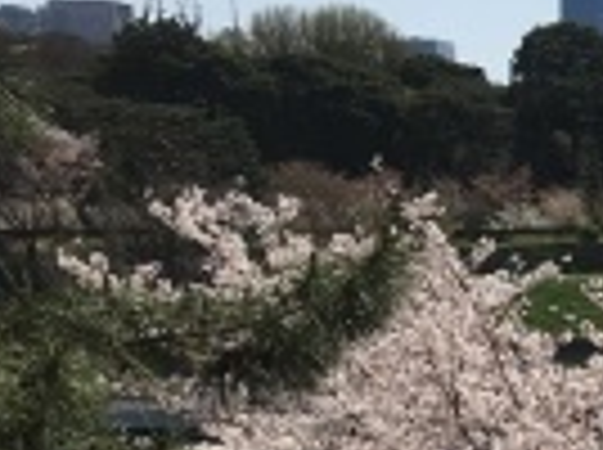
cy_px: 742
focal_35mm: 130
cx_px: 1215
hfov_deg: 13.1
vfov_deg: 10.8
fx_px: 2261
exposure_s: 1/2262
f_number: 2.2
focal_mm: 4.15
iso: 25
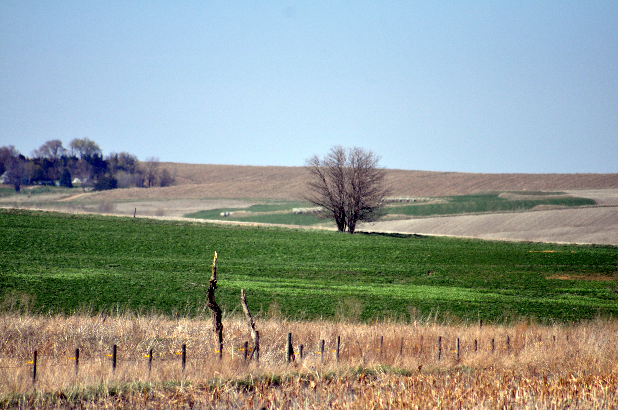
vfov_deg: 3.0
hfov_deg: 4.6
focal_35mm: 450
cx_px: 309
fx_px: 7716
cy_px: 205
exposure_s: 1/2000
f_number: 5.6
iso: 400
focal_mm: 300
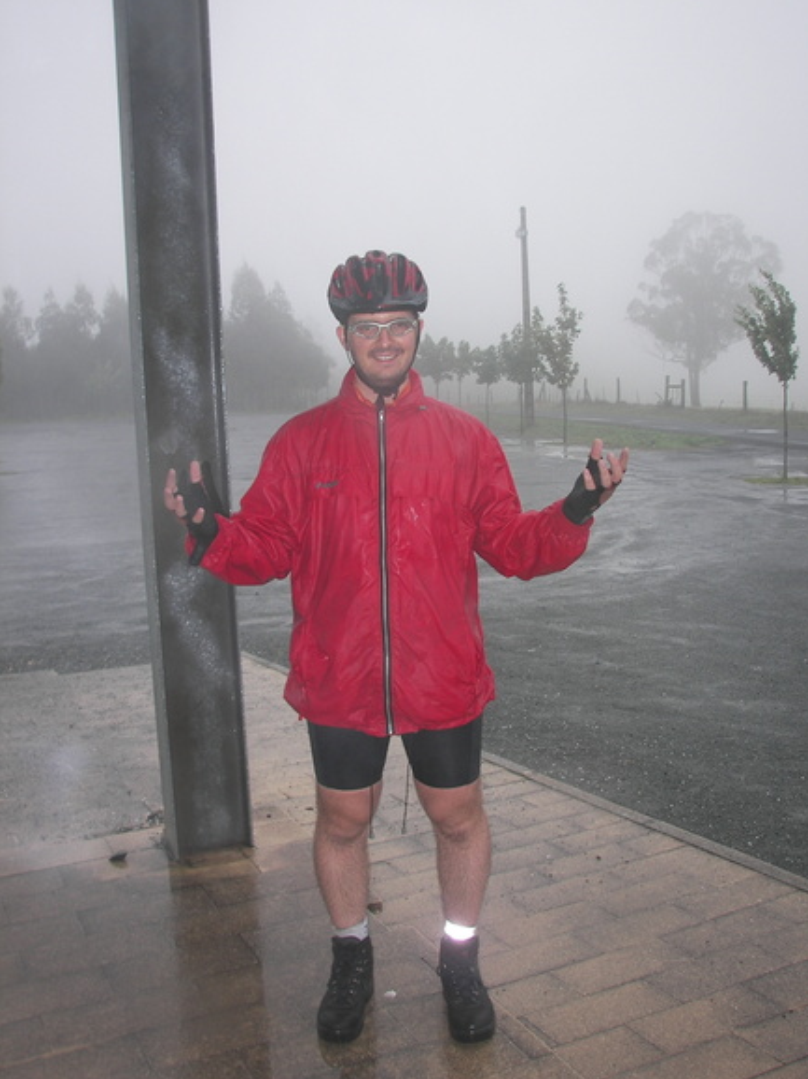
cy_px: 532
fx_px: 1152
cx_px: 413
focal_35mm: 37
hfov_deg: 38.6
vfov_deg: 50.2
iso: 50
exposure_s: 1/60
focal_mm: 6
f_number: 2.8
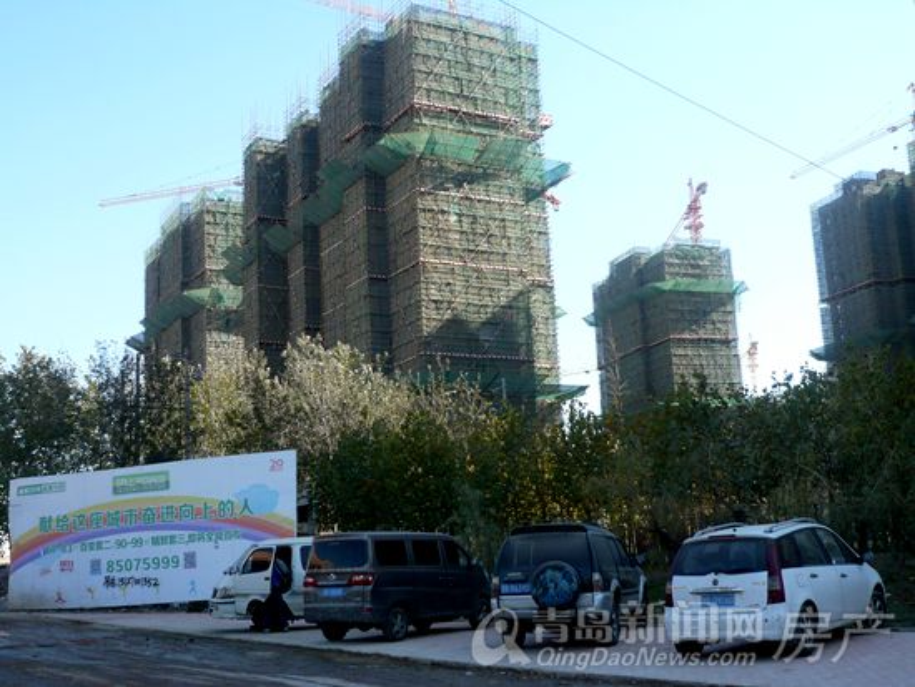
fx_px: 1137
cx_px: 458
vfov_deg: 33.6
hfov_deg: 43.8
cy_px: 344
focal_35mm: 43
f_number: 3.4
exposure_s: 1/320
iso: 100
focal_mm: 7
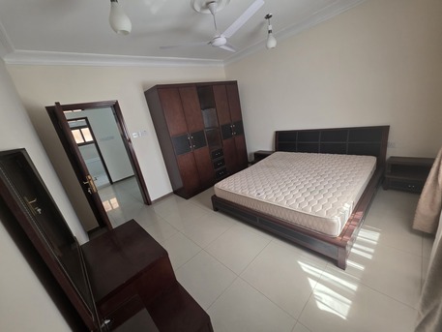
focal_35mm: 13
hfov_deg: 106.2
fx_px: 166
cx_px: 221
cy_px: 166
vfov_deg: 89.9
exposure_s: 1/100
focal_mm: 2.2
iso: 160
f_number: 1.9
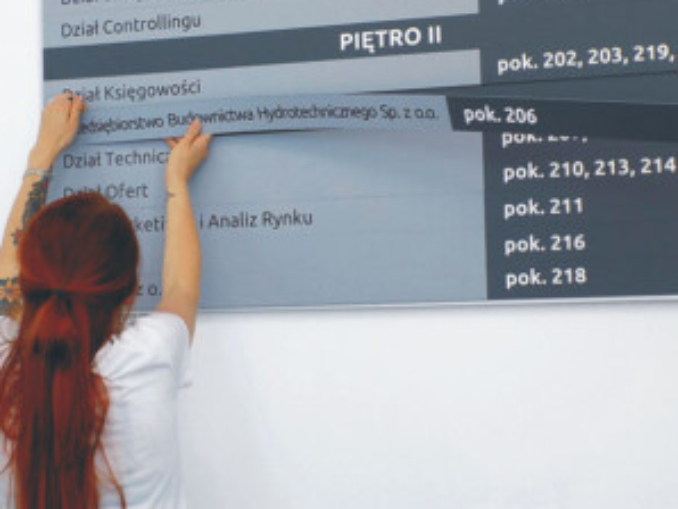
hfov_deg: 34.8
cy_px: 236
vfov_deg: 26.6
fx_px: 1078
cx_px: 389
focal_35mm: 55
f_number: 3.6
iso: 80
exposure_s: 1/50
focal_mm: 7.3
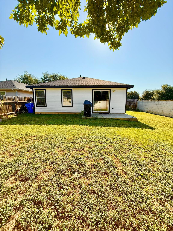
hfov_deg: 85.7
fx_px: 93
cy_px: 116
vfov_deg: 102.1
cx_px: 86
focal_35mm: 14
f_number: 2.2
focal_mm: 2.22
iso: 64
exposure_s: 1/2165
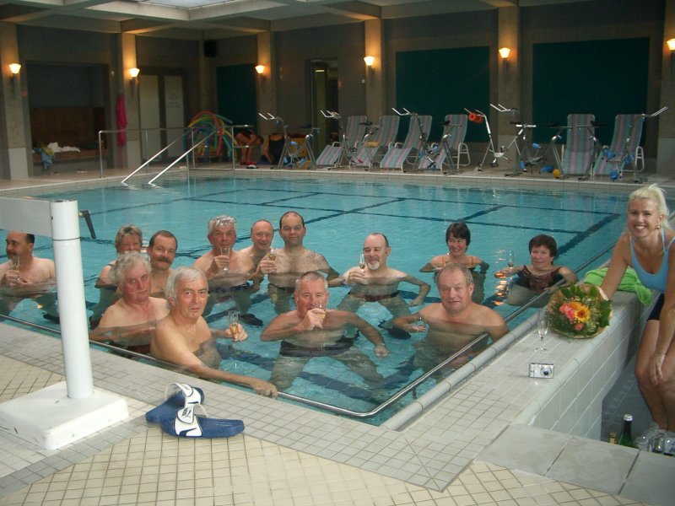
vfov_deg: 40.7
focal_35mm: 35
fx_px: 682
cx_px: 338
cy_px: 253
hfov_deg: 52.6
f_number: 2.6
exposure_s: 1/40
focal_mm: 5.8
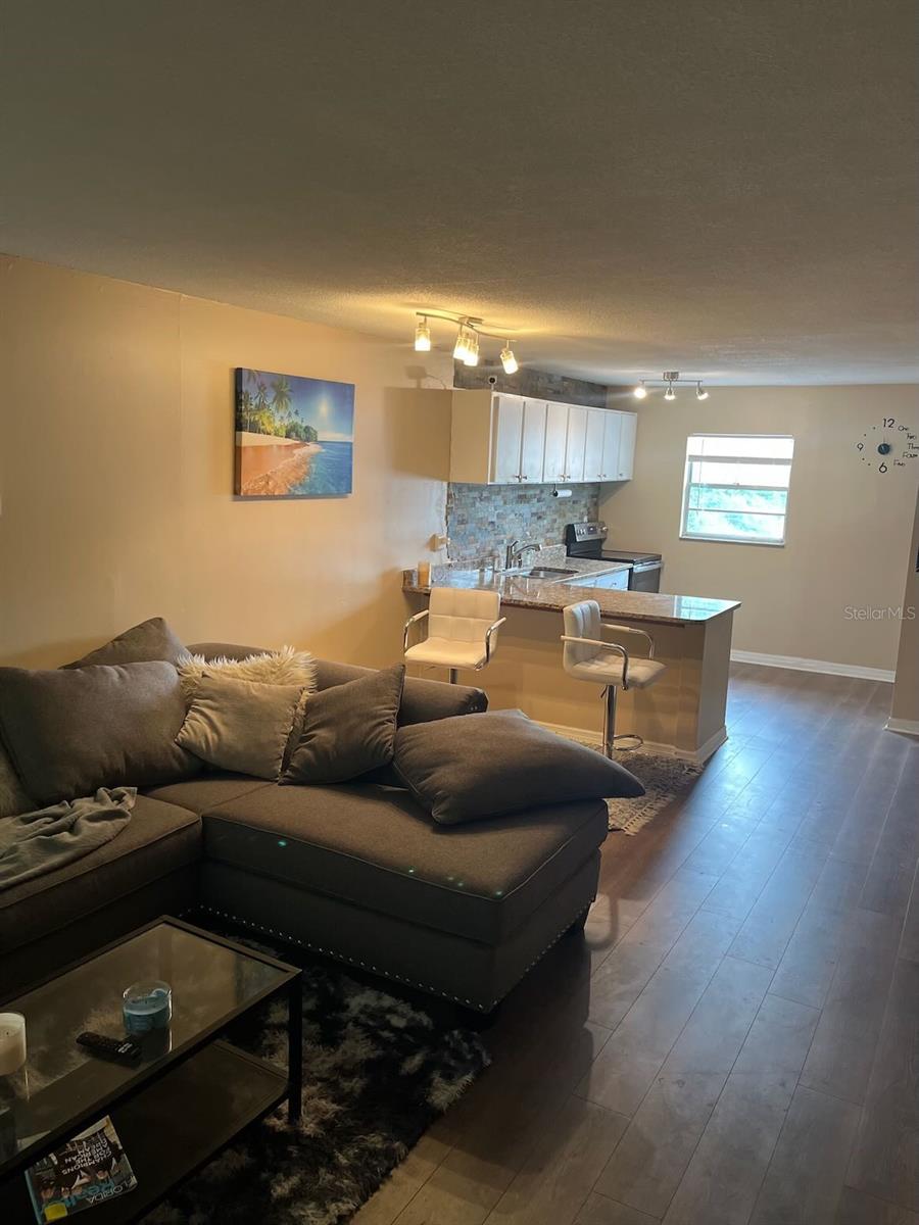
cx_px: 460
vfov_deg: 67.3
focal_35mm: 26
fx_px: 920
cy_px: 612
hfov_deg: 53.1
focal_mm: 5.1
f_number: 1.6
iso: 250
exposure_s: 1/60
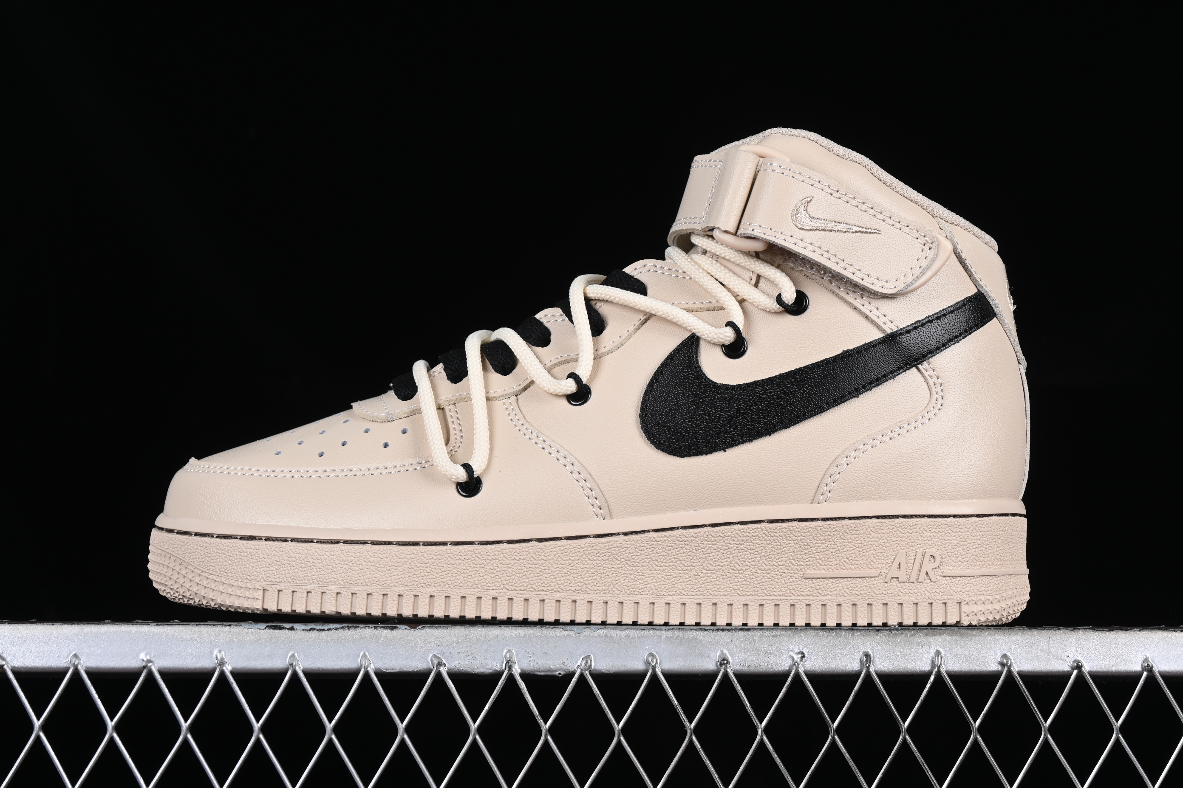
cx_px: 592
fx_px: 2464
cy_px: 394
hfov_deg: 27.0
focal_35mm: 75
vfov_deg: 18.2
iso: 160
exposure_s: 1/80
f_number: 8
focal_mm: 50
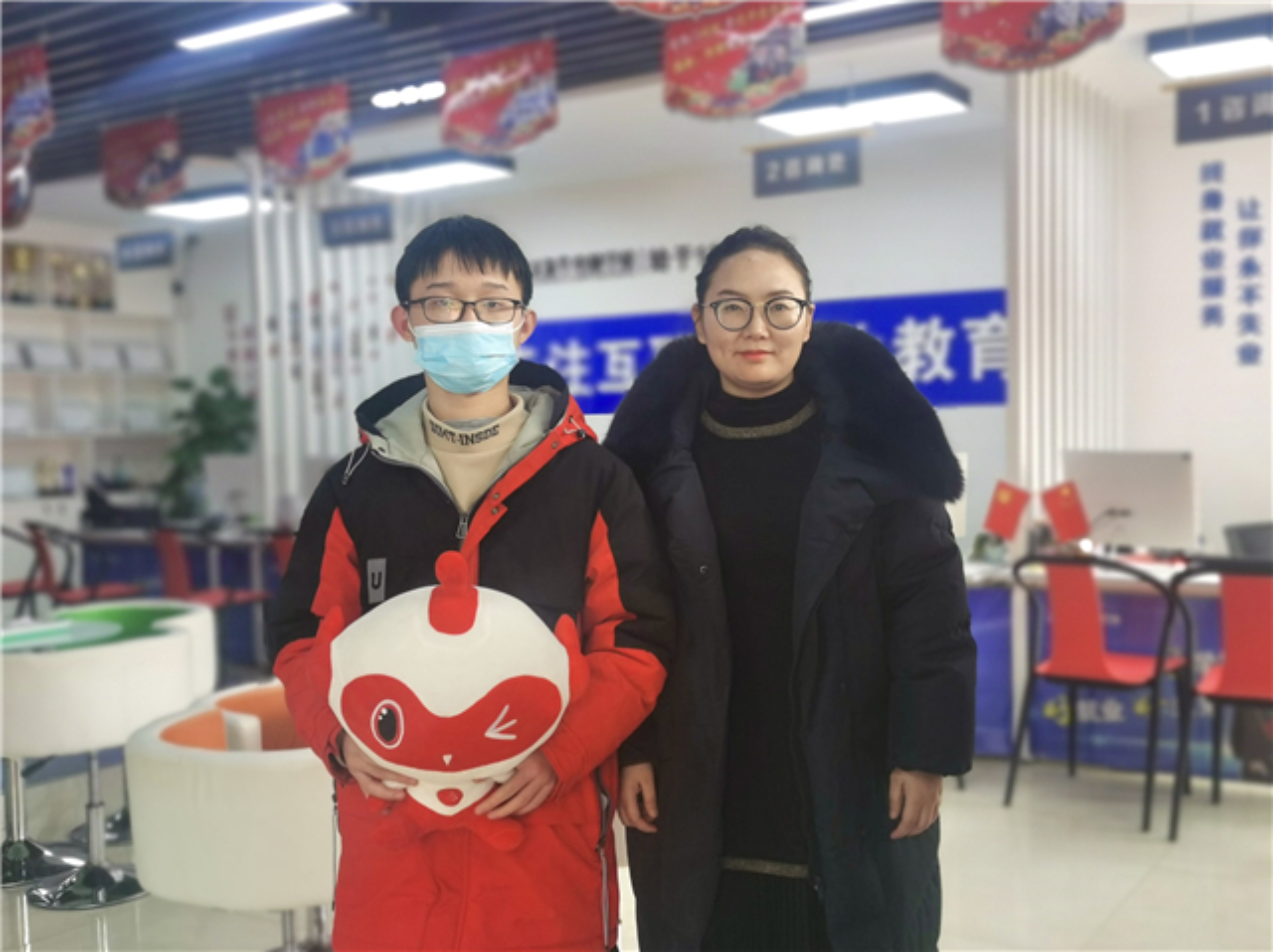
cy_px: 476
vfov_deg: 51.3
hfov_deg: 65.4
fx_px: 992
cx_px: 636
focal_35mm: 27
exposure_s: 1/138
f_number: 1.6
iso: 50
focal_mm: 5.56
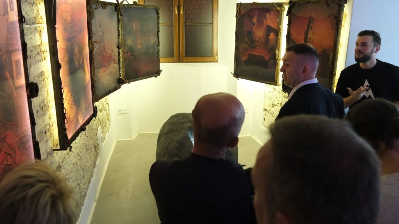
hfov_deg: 66.0
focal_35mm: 29
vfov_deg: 40.0
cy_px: 87
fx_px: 307
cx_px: 207
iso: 3200
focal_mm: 16
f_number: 2.8
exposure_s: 1/58
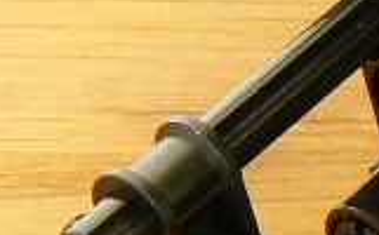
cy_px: 322
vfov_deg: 3.0
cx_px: 659
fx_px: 4527
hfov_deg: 4.7
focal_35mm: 439
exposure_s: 2
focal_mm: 12.6
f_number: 4.5
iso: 100
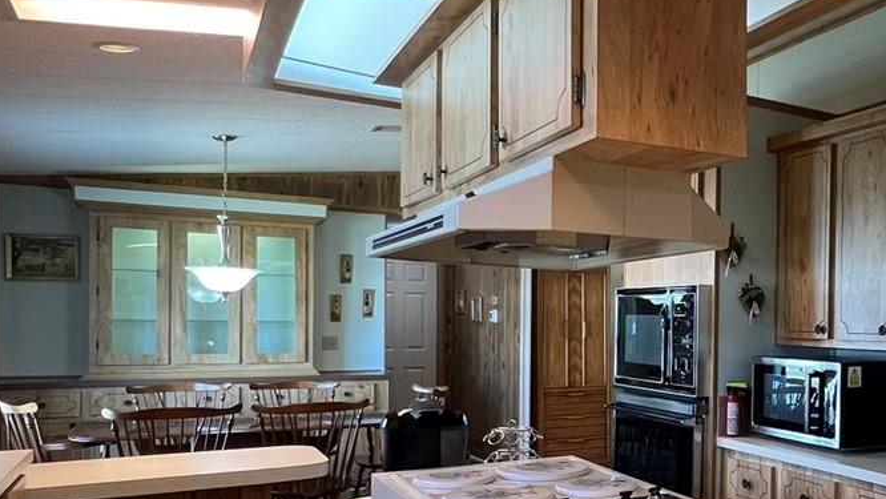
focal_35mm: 34
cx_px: 760
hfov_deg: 52.5
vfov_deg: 34.4
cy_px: 333
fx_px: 799
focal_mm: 1.57
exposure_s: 1/60
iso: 160
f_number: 1.8
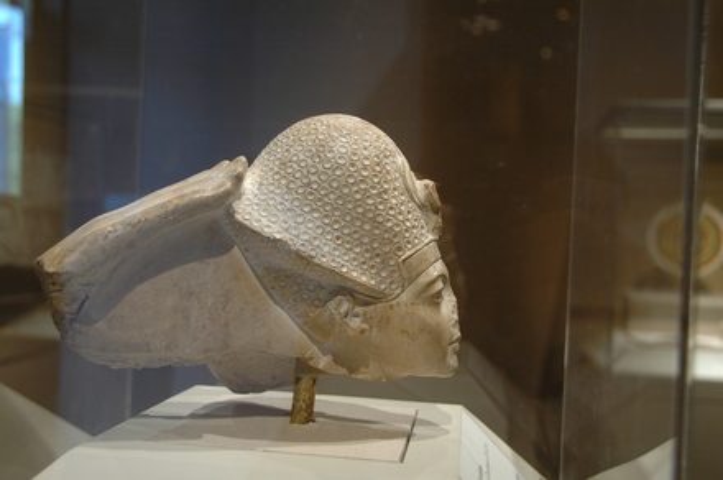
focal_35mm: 42
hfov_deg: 46.5
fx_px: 842
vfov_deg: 31.8
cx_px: 362
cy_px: 240
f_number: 4
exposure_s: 1/30
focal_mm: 28
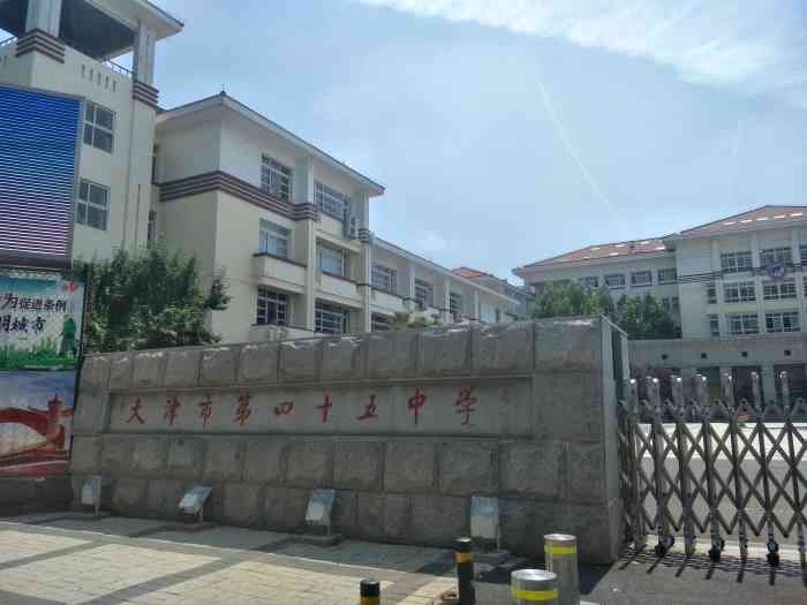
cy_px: 302
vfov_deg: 56.8
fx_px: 560
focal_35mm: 24
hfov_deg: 71.6
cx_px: 404
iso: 33
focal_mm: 4.1
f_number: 1.7
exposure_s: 1/2481
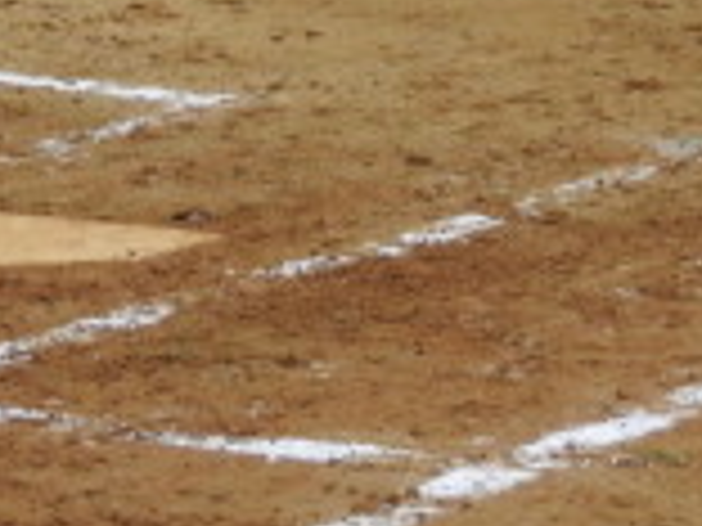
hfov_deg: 6.4
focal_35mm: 308
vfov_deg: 4.8
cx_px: 144
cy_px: -319
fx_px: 6246
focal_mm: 14.3
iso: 100
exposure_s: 1/200
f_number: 4.5
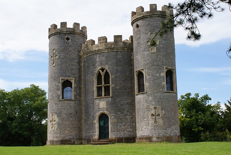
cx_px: 116
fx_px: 337
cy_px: 78
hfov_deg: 37.8
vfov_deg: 25.8
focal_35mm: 52
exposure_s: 1/80
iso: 100
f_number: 13
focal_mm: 35
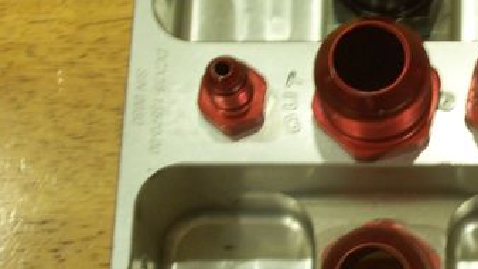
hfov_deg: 15.6
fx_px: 1723
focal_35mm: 136
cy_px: 112
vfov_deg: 8.9
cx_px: 441
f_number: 4
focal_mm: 10.8
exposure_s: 1/8
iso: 160
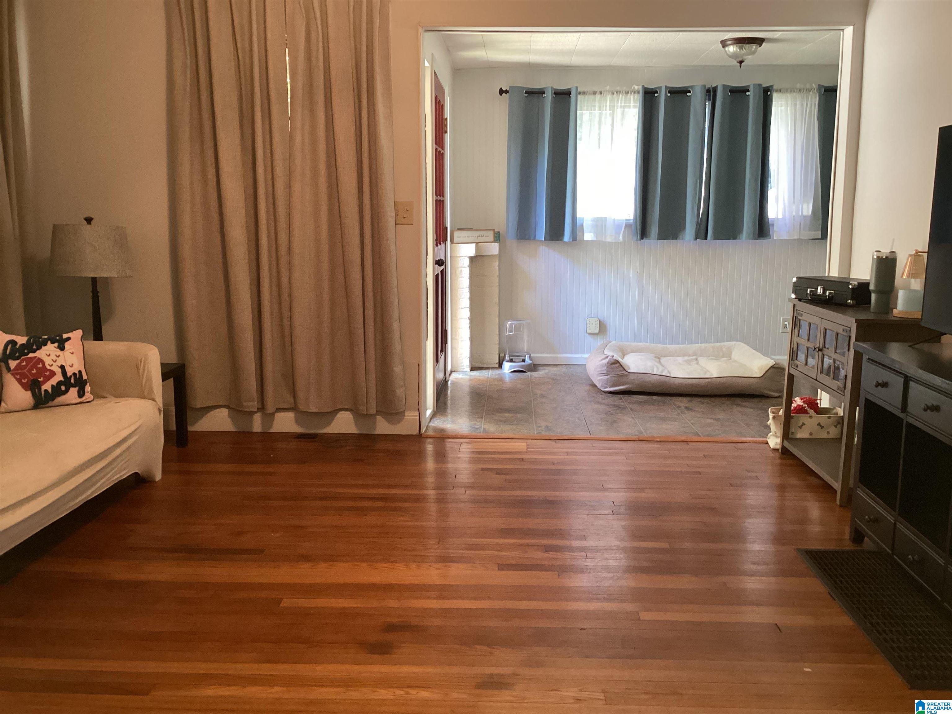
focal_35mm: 31
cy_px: 357
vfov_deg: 45.4
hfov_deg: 58.4
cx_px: 476
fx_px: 853
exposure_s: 1/40
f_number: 2.4
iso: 320
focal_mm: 3.3
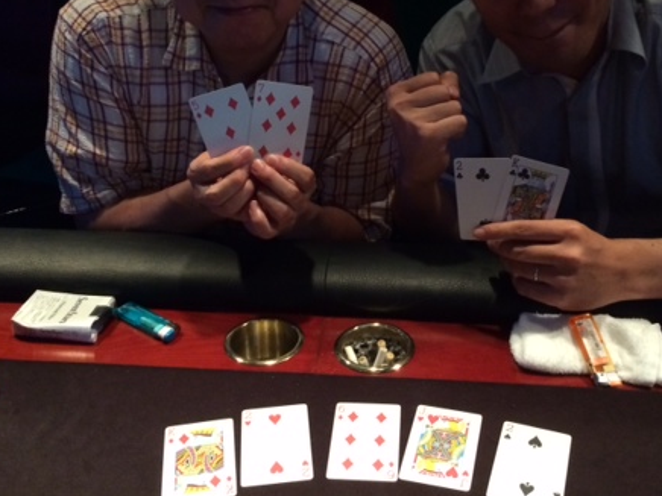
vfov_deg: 32.5
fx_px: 841
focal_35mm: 44
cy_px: 146
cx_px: 372
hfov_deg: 42.9
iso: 320
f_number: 2.2
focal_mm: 4.12
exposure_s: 1/30
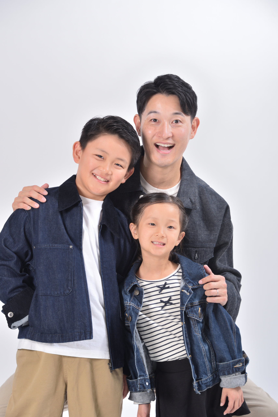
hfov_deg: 14.0
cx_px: 139
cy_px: 208
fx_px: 1134
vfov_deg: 20.8
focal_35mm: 98
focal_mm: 98
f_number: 8
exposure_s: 1/160
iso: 200
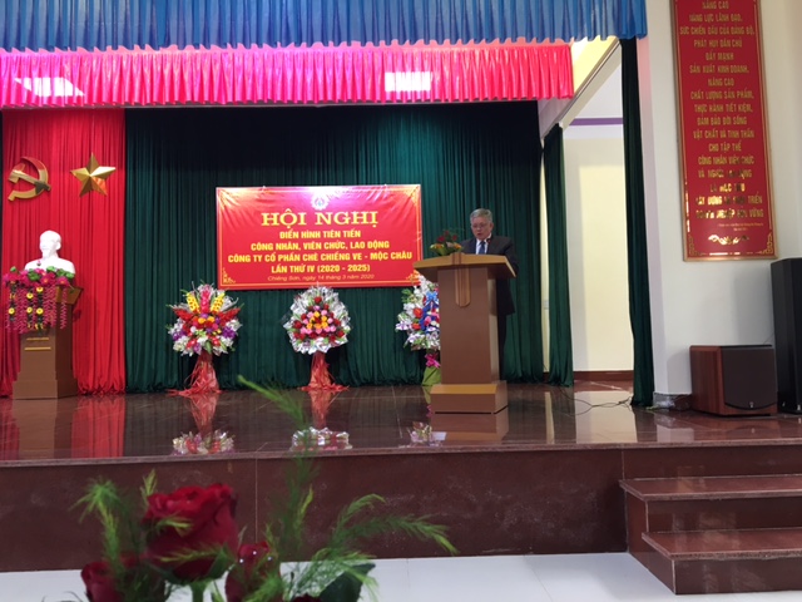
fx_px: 672
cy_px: 301
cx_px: 401
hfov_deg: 61.7
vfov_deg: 48.2
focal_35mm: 29
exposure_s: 1/33
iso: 64
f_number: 2.2
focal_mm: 4.15
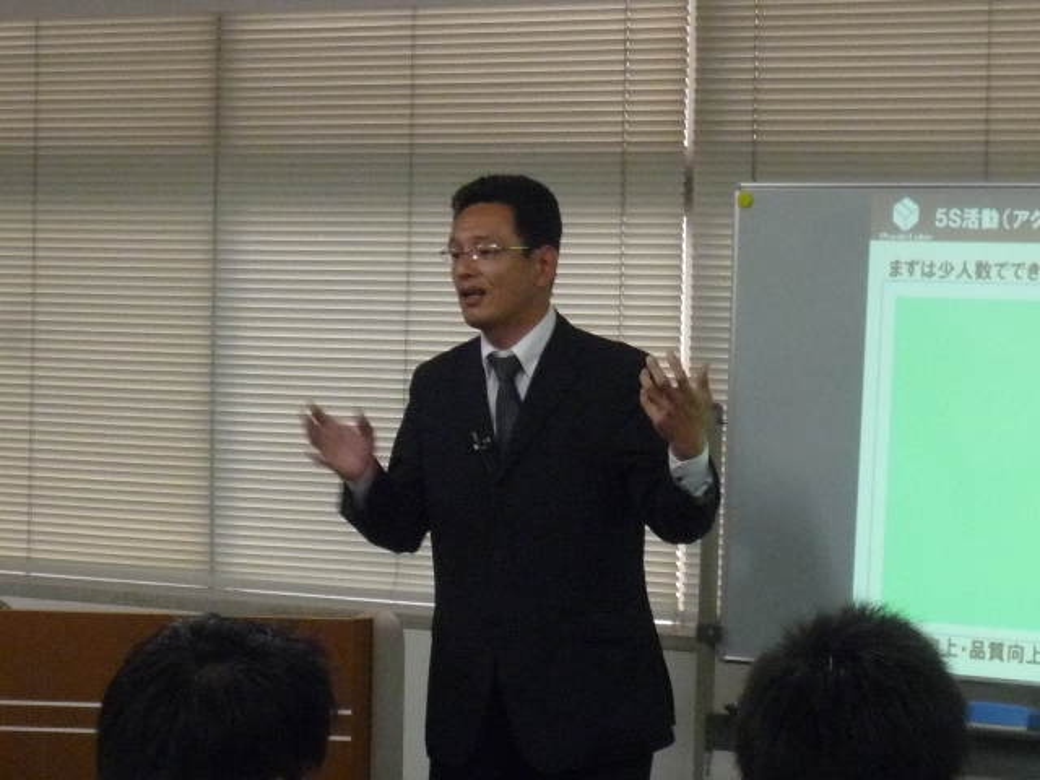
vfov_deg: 10.3
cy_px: 390
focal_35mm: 144
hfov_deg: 13.7
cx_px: 520
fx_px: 4326
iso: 400
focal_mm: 14.1
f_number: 5.2
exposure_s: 1/50
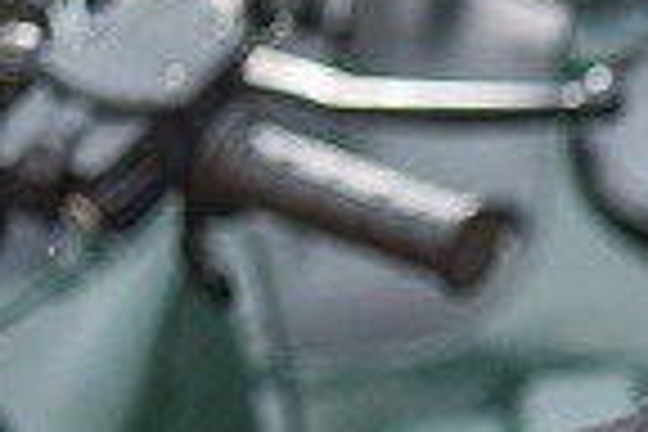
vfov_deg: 5.5
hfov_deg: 7.7
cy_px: 538
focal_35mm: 248
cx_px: 1562
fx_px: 4464
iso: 100
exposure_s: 1/250
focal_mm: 35
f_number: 2.8
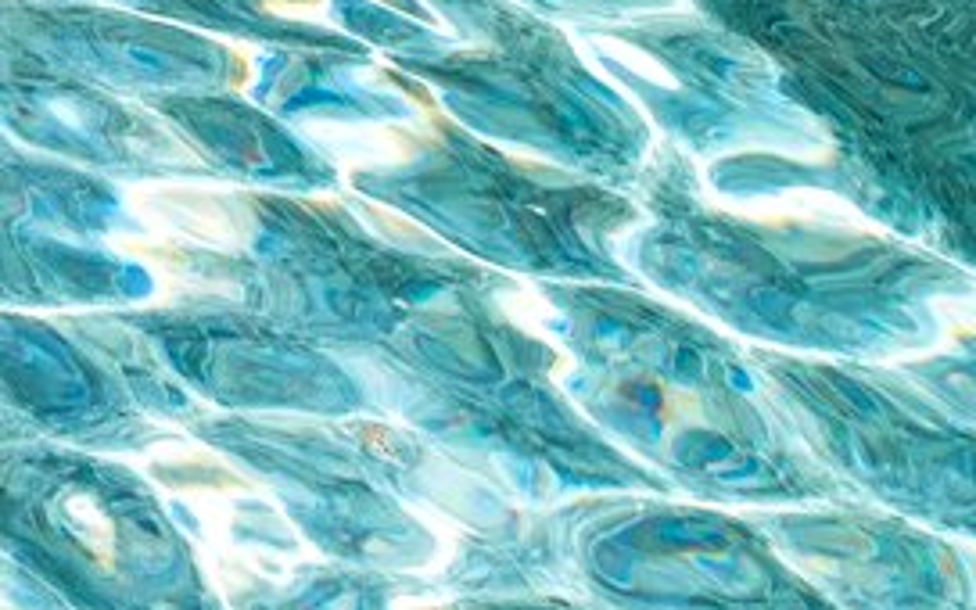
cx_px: -2182
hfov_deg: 10.4
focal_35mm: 115
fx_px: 3059
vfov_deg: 8.2
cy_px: -1627
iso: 400
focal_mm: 15
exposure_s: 1/2000
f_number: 7.1
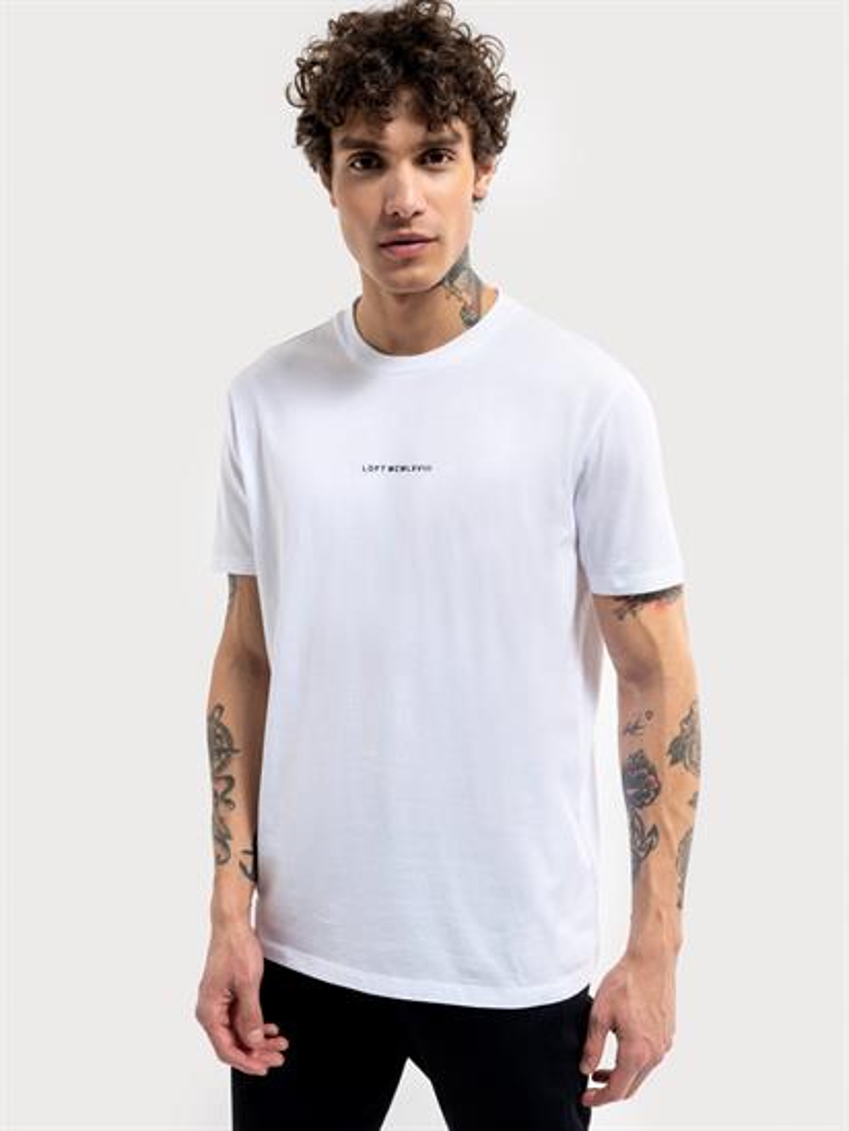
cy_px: 566
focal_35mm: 42
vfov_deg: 44.8
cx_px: 424
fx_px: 1373
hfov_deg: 34.4
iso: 400
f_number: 10
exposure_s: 1/125
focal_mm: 53.6
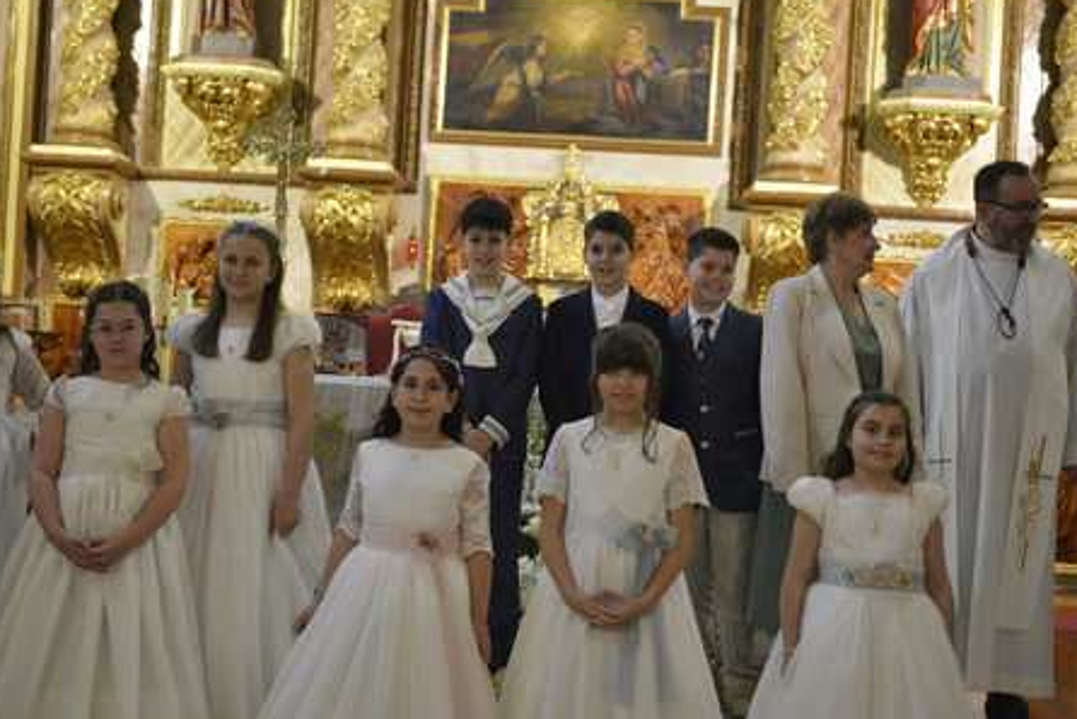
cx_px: 512
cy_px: 372
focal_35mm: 56
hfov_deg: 35.6
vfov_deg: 24.2
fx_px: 1676
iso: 2500
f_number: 3.2
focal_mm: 50
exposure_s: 1/200
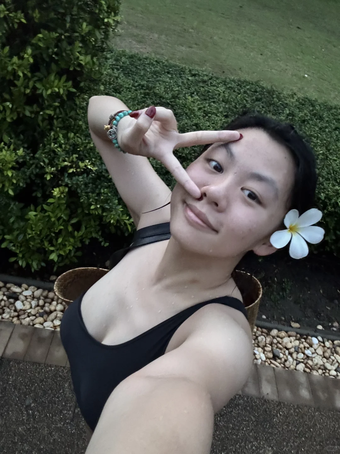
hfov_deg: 46.8
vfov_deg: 60.0
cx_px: 170
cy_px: 227
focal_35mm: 30
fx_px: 393
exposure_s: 1/30
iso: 640
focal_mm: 2.69
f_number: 1.9
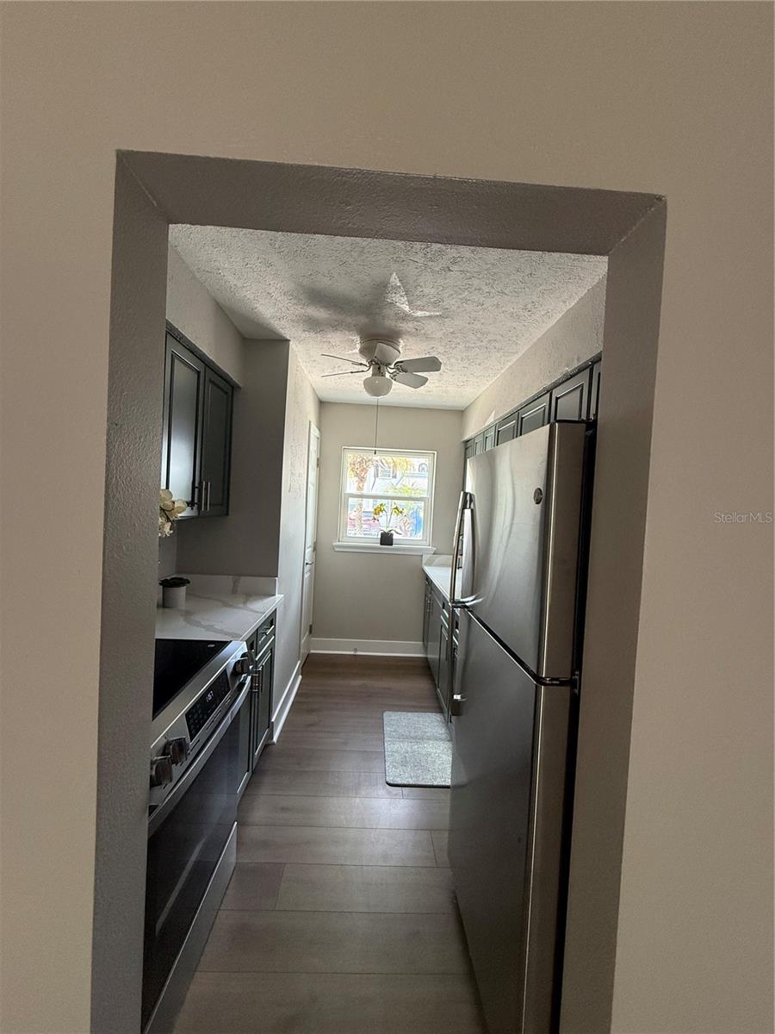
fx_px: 418
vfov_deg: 102.1
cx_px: 388
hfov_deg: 85.7
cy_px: 517
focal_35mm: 14
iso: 250
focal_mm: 2.22
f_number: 2.2
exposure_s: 1/99
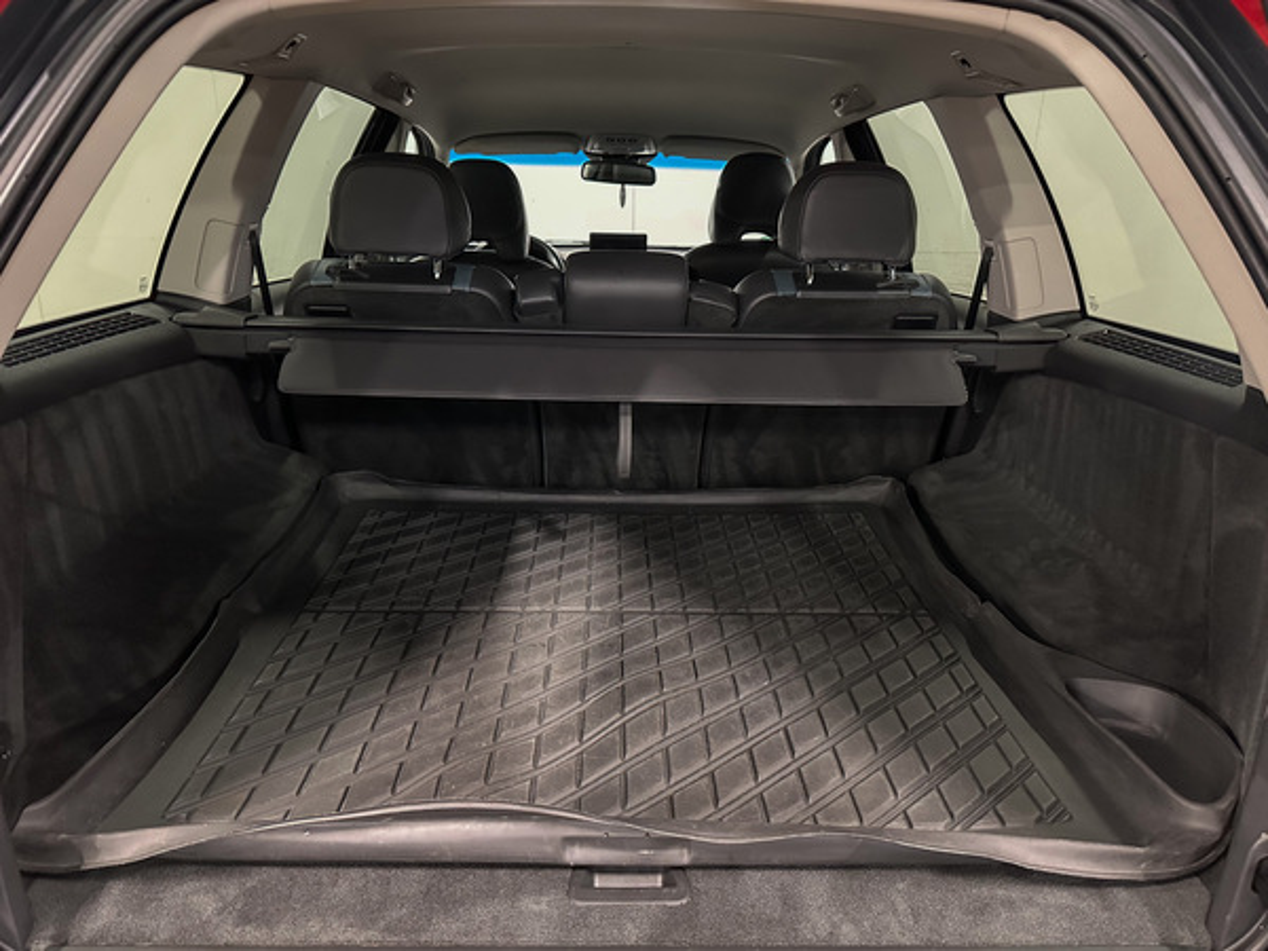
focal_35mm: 24
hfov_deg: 71.6
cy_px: 476
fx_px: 879
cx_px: 634
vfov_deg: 56.8
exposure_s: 1/25
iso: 800
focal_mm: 6.86
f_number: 1.78
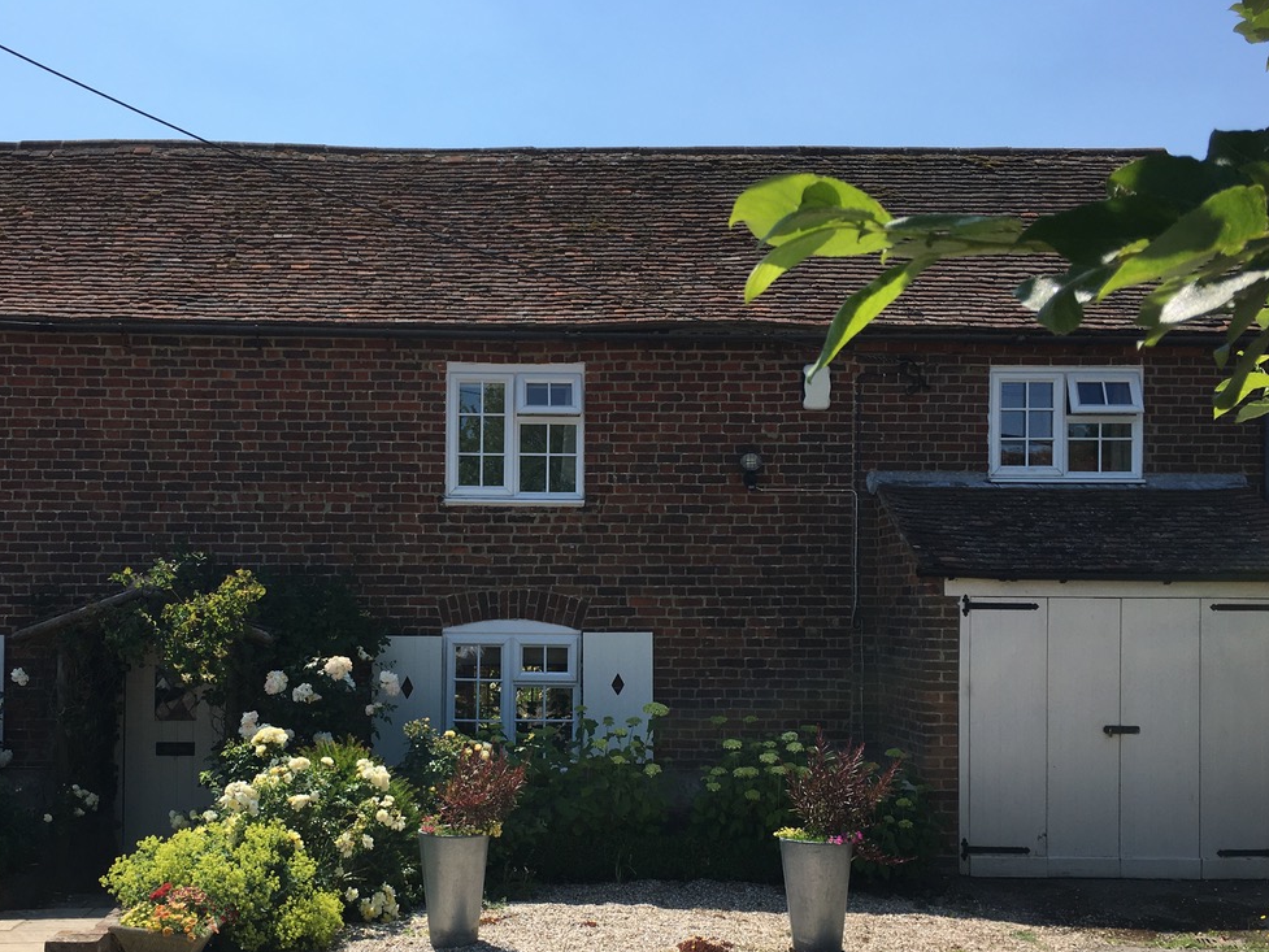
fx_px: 1393
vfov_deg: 37.5
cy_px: 596
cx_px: 492
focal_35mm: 38
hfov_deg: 48.6
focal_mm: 4.15
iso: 25
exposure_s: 1/1425
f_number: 2.2
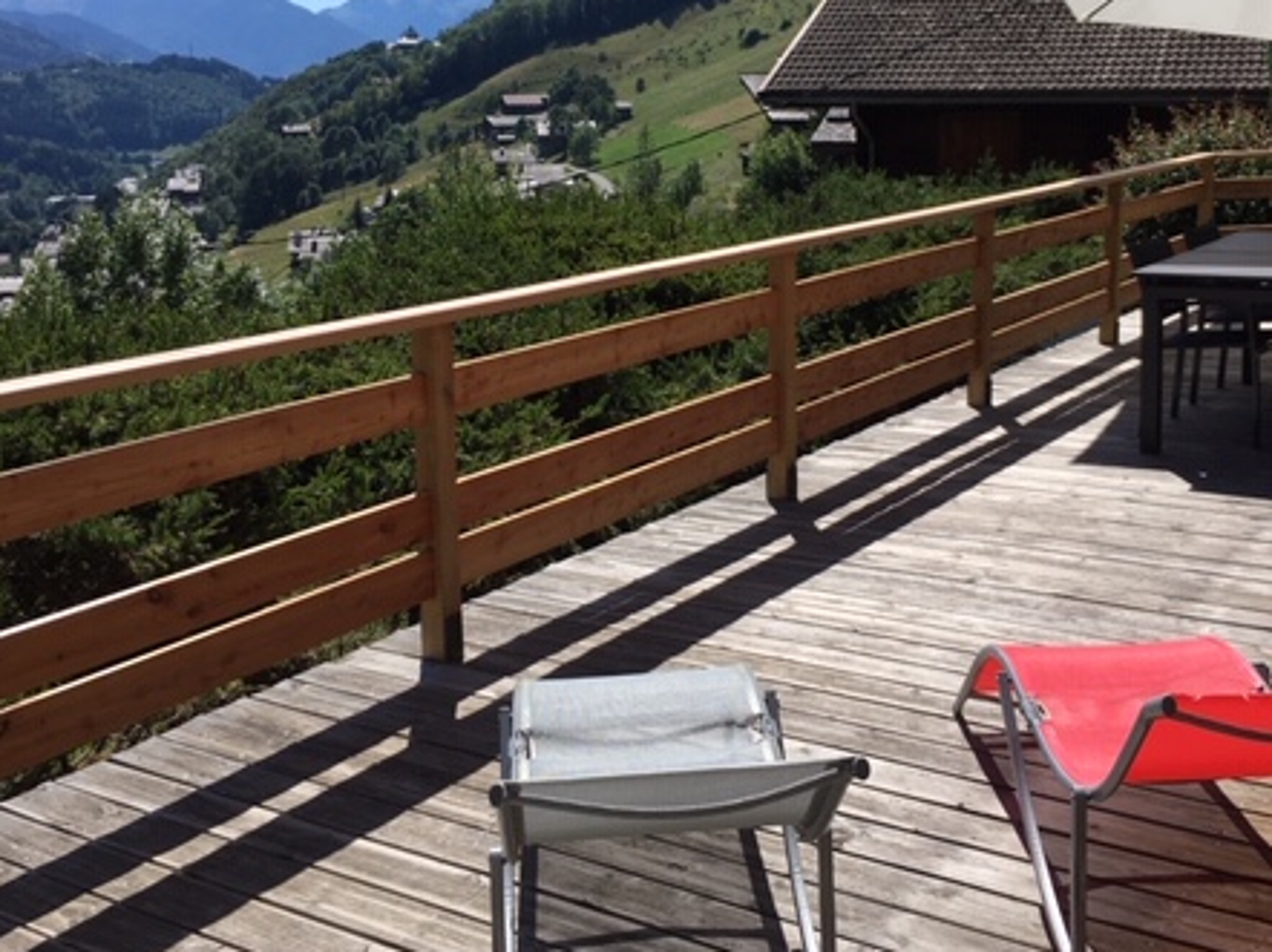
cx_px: 676
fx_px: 1542
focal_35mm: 42
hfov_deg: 44.8
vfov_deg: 34.0
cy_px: 319
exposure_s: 1/1748
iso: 25
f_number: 2.2
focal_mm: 4.15
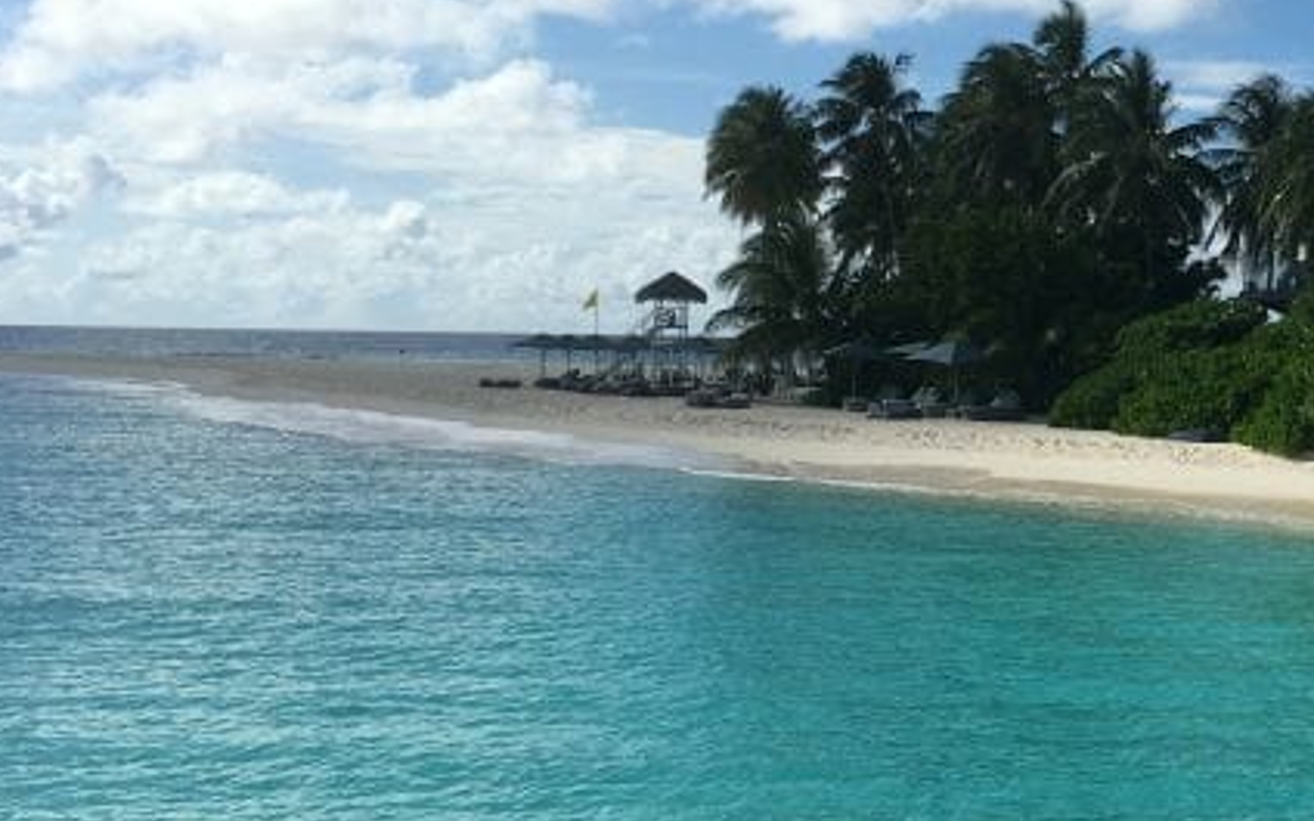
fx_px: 2077
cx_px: 1218
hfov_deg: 33.0
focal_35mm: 58
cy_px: 313
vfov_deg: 22.3
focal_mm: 4.15
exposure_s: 1/3077
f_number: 2.2
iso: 25
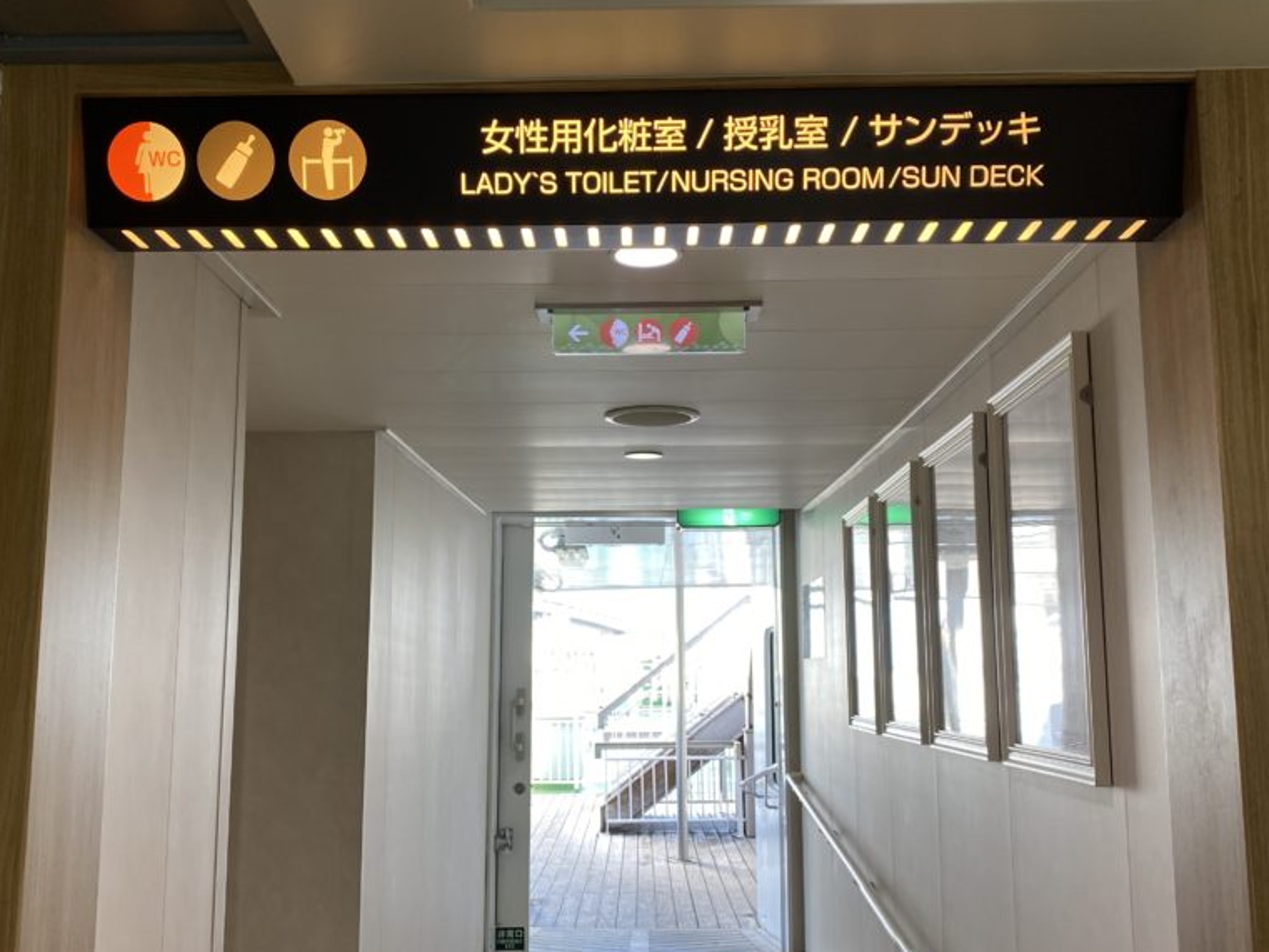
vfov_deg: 40.7
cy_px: 495
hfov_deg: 52.6
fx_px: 1283
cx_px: 582
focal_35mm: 35
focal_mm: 4.25
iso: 80
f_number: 1.8
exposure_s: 1/120
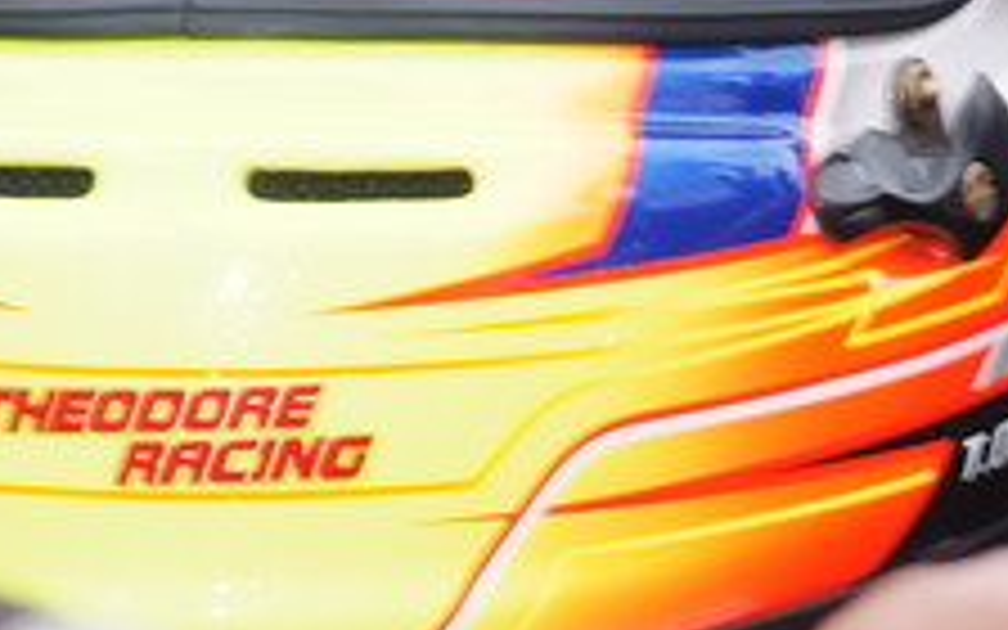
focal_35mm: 1476
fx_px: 40548
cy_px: 207
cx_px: 212
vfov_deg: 0.9
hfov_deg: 1.4
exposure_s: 1/100
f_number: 4
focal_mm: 300
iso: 100
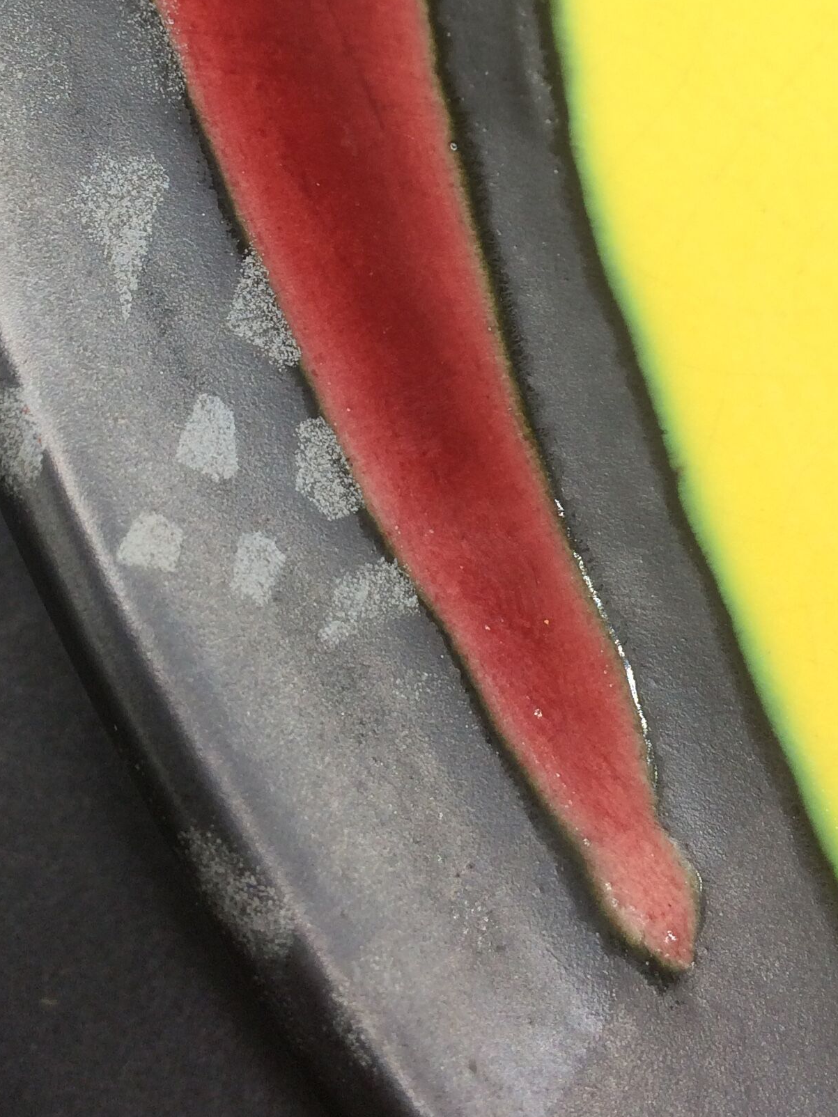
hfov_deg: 24.8
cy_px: 209
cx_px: 403
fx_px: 1904
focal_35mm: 59
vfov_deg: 31.8
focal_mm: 4.15
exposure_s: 1/100
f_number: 2.2
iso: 50
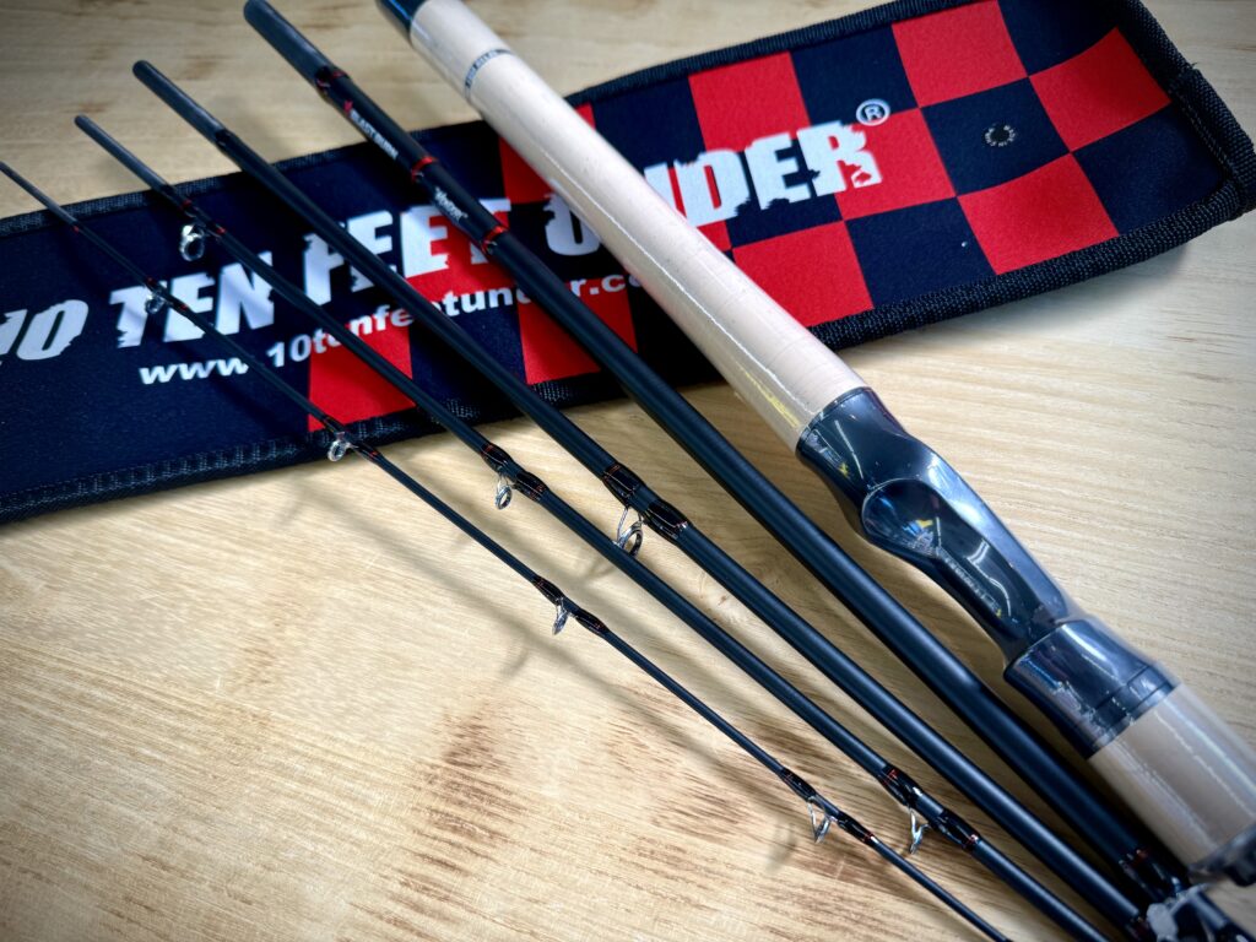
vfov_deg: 56.8
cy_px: 471
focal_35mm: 24
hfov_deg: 71.6
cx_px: 628
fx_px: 871
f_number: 1.78
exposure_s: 1/365
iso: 80
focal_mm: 6.76
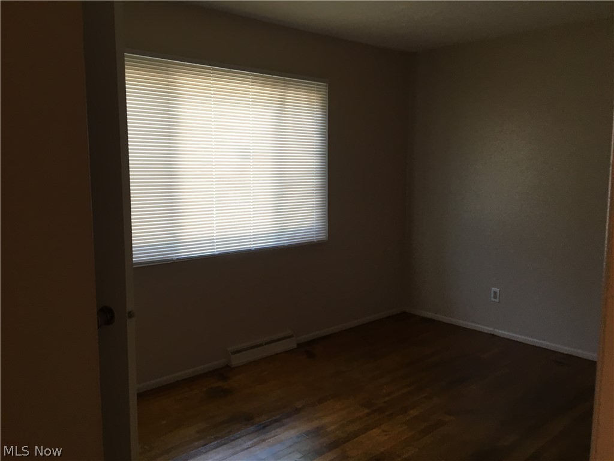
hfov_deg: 61.7
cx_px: 307
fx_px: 514
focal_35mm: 29
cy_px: 230
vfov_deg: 48.2
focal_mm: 4.15
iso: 40
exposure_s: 1/30
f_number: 2.2
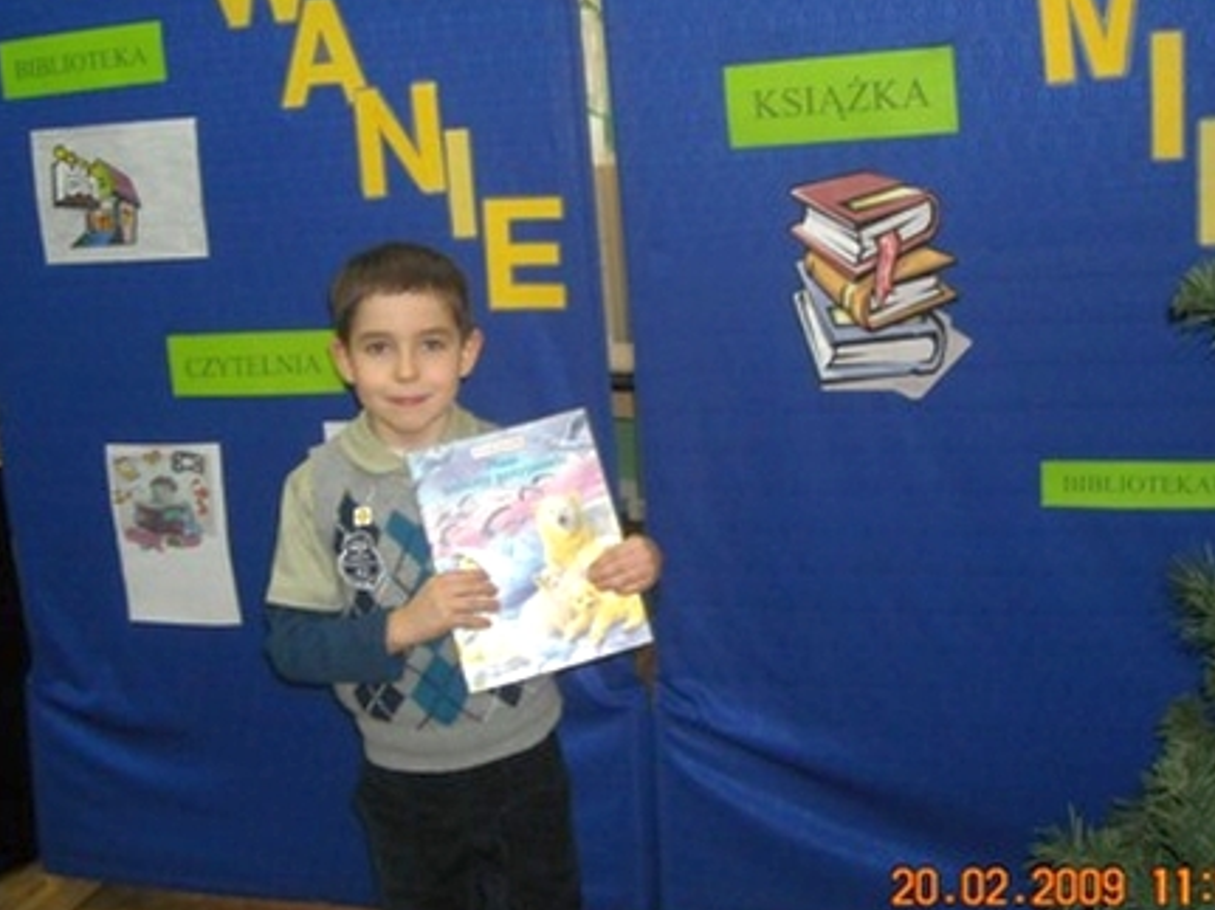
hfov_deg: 43.9
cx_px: 581
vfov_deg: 33.6
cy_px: 444
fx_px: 1509
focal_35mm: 43
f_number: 2.8
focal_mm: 5.7
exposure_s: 1/60
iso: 200
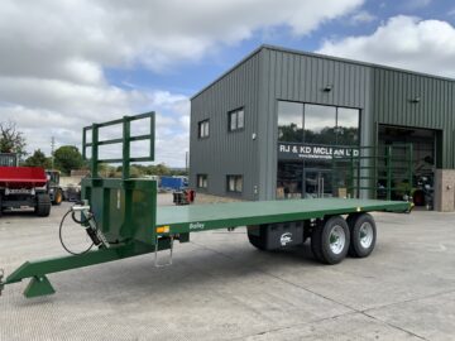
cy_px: 170
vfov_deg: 48.2
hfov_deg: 61.7
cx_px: 228
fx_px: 381
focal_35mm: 29
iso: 16
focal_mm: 3
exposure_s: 1/1786
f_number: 1.8
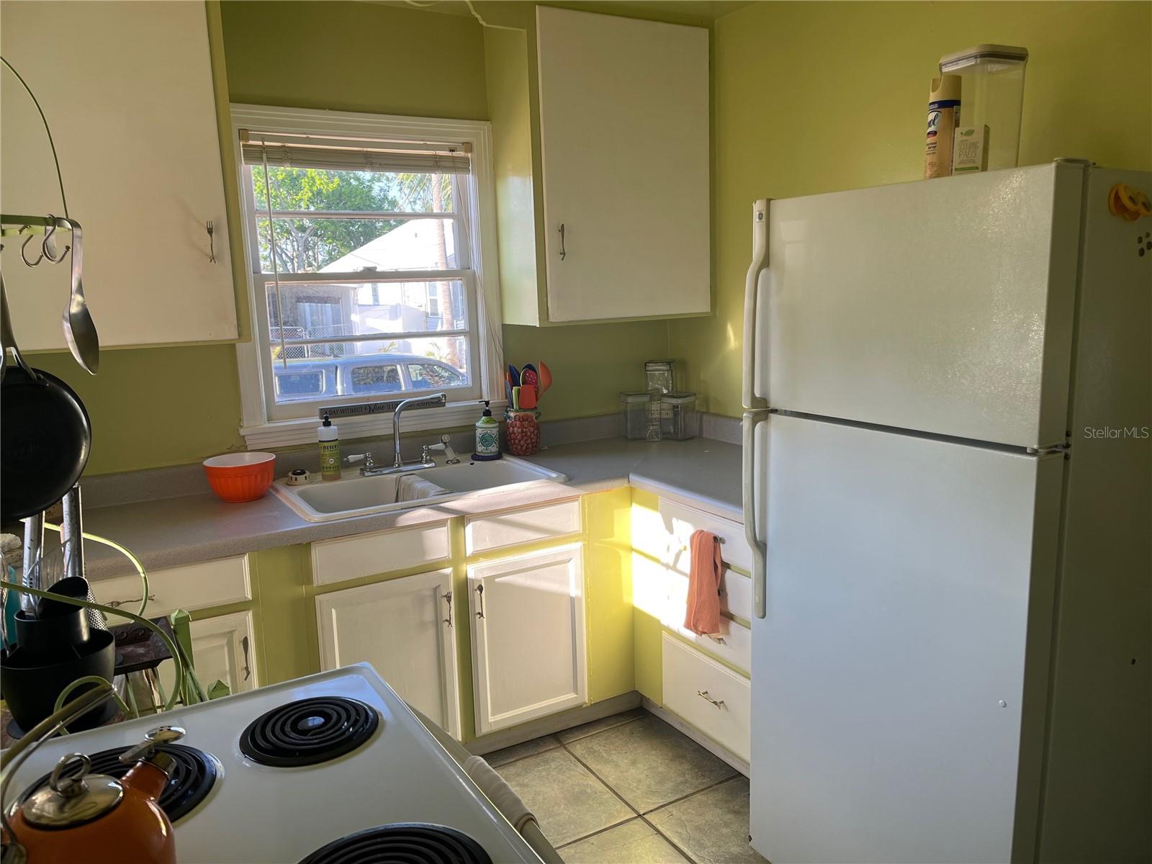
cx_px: 576
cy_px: 432
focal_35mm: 26
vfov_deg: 53.1
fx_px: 865
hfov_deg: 67.3
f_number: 1.6
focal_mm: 5.1
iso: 50
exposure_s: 1/229
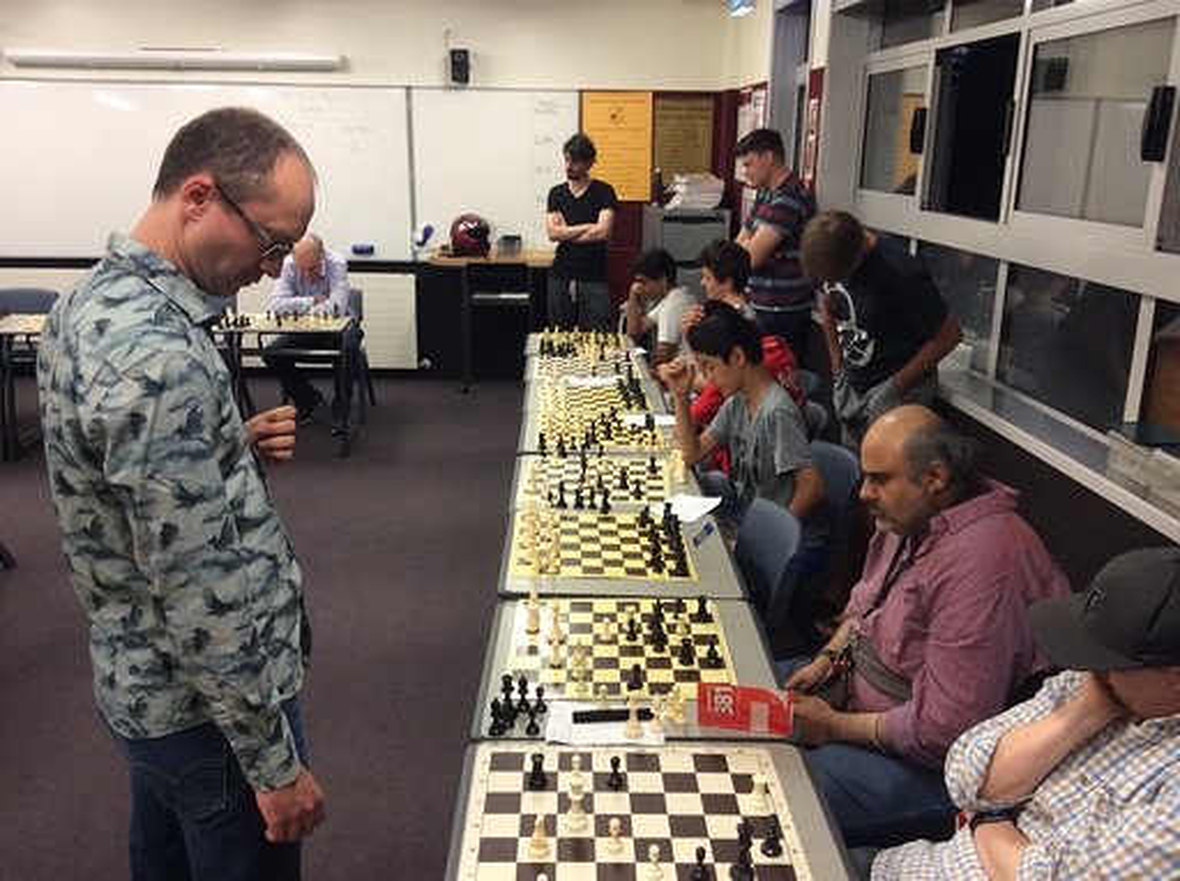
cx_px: 590
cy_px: 440
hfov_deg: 56.9
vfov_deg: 44.0
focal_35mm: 32
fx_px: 1089
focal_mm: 3.3
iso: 100
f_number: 2.4
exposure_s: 1/25
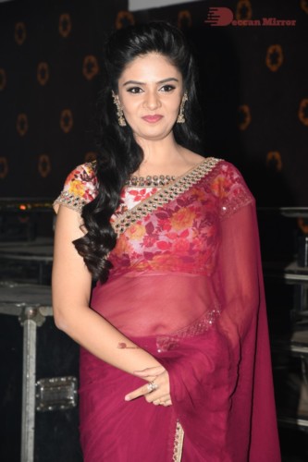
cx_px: 154
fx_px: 1541
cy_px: 231
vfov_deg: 17.1
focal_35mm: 120
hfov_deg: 11.4
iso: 320
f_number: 5.6
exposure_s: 1/60
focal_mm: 80
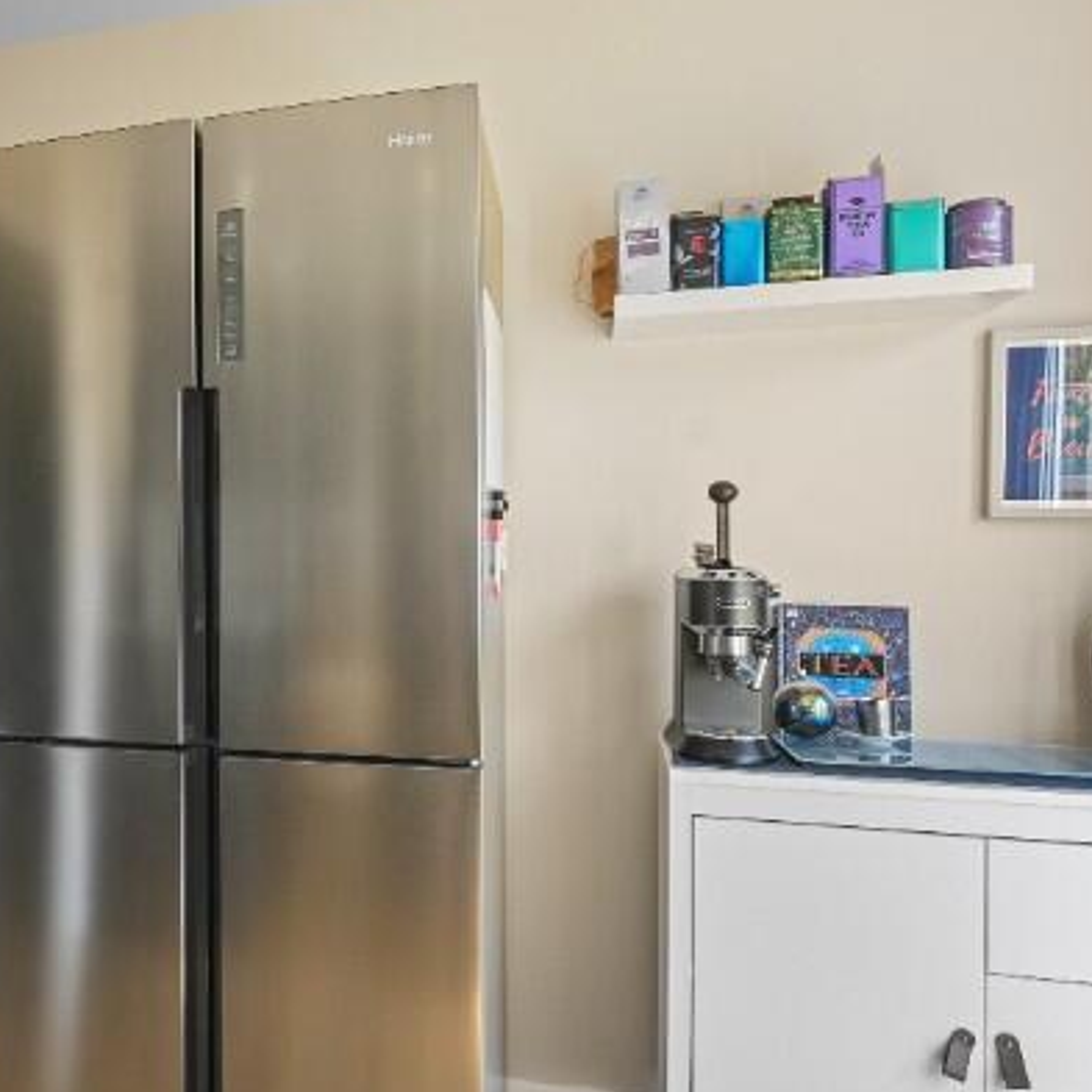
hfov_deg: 48.1
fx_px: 1106
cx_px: 147
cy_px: 515
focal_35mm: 31
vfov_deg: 52.5
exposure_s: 1/2
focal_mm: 14
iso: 400
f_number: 8
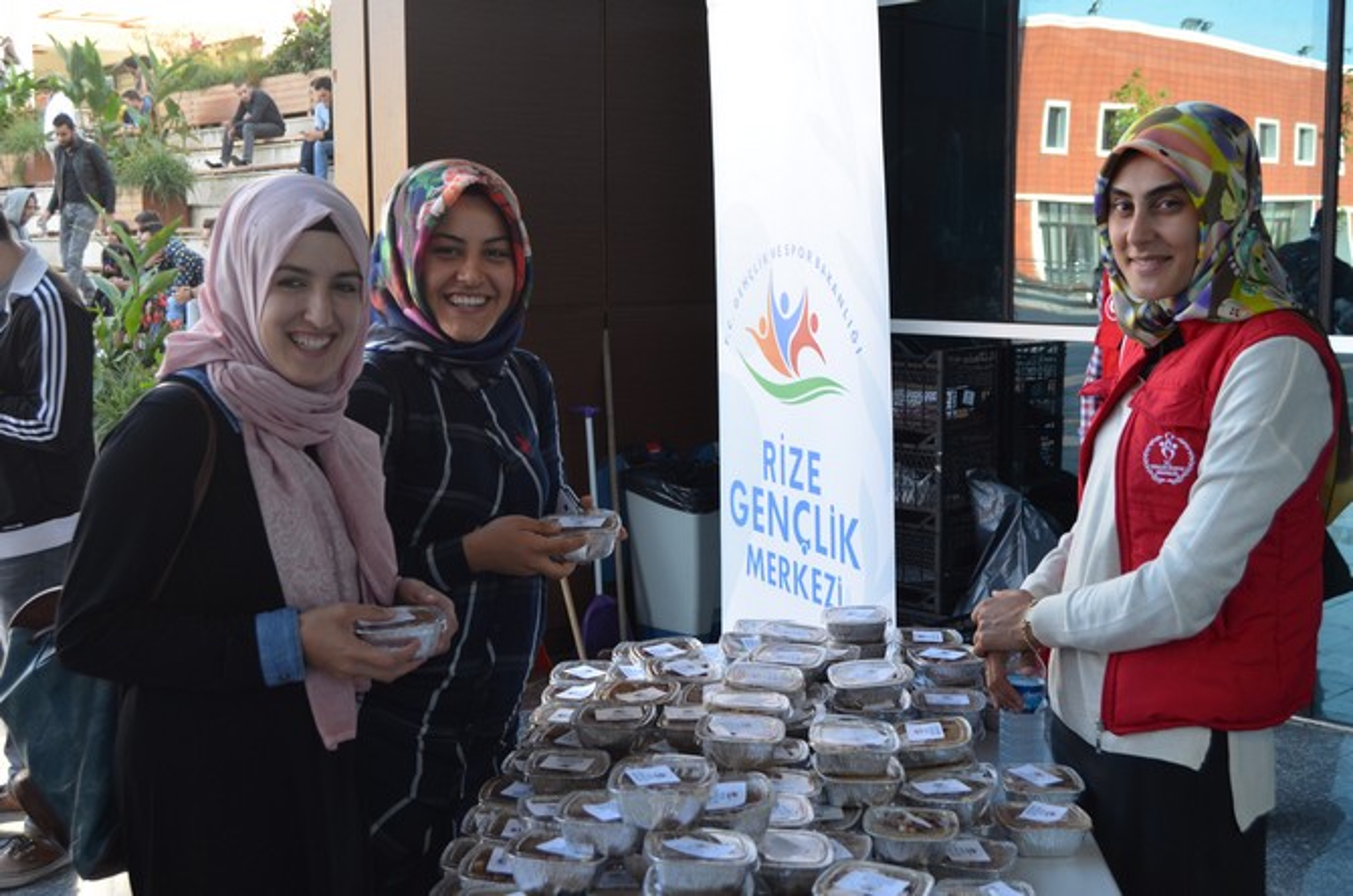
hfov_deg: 46.5
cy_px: 448
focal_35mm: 42
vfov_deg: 31.8
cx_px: 676
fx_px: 1575
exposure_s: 1/125
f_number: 5.6
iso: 360
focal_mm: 28
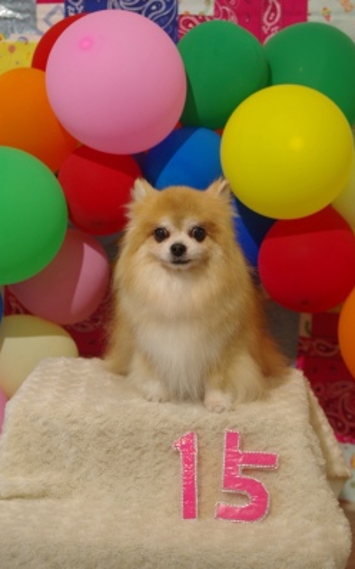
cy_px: 284
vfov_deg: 26.8
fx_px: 1192
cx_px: 183
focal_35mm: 77
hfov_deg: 16.9
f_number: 3.5
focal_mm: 50
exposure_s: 1/160
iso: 400
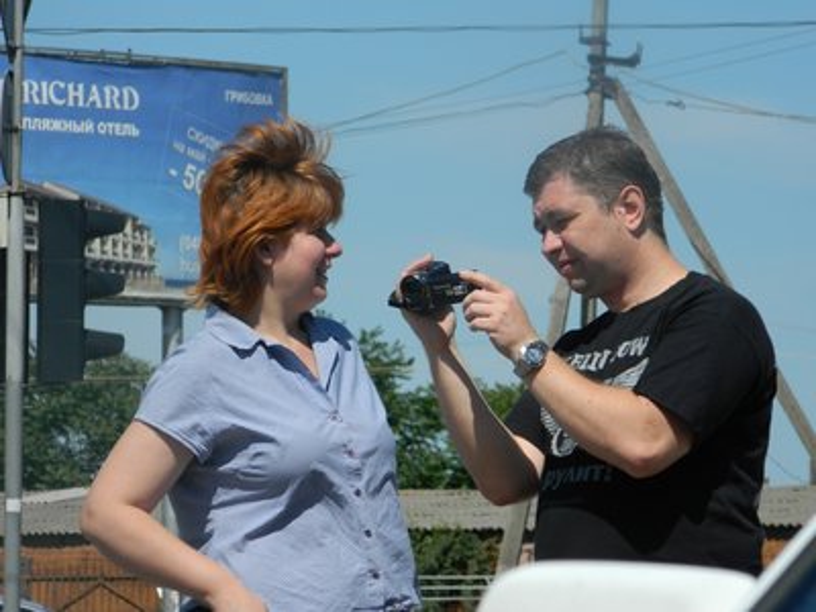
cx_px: 408
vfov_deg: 5.3
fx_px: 6553
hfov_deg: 7.1
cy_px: 306
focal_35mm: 278
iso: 80
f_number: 5.6
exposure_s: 1/640
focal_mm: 50
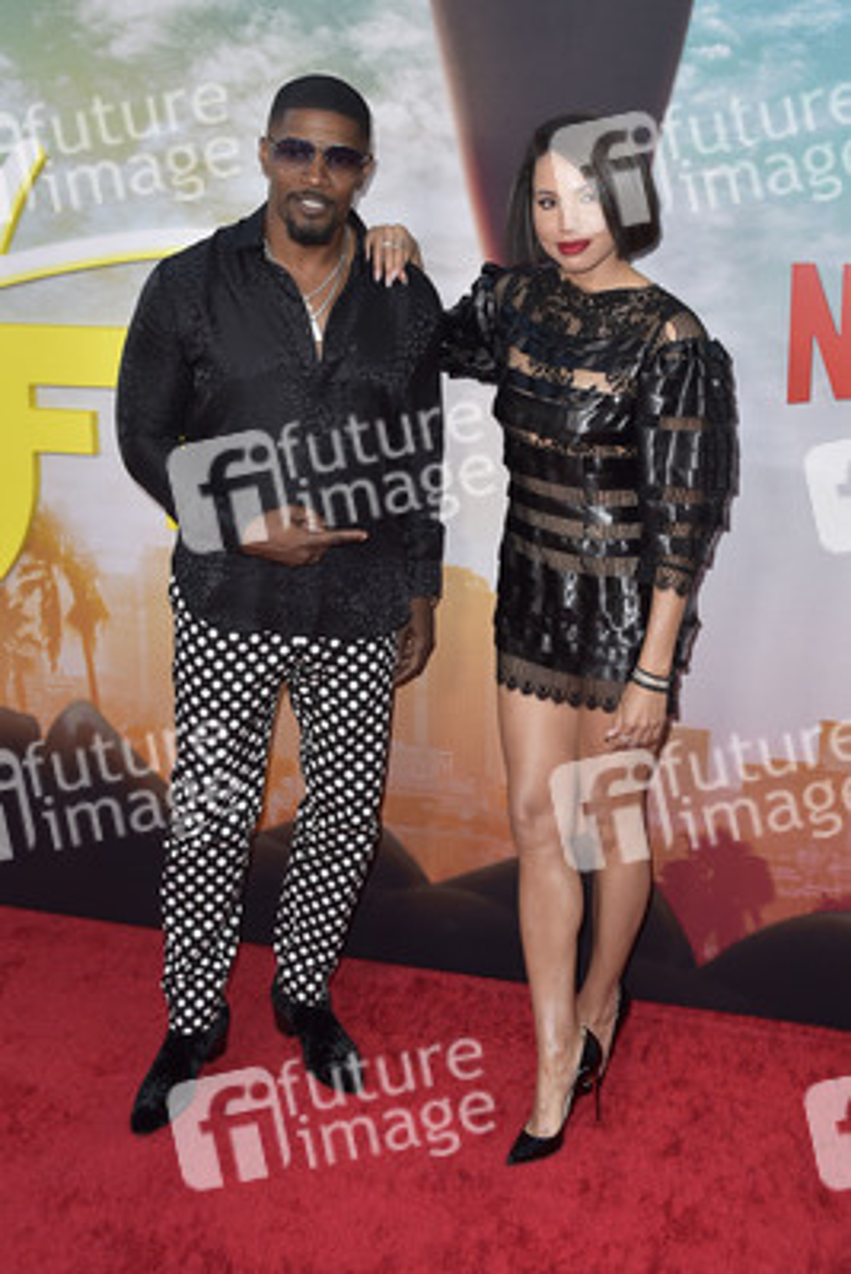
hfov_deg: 36.9
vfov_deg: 53.1
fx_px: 1275
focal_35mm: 36
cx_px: 426
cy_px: 637
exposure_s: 1/250
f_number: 5.6
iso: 500
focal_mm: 36
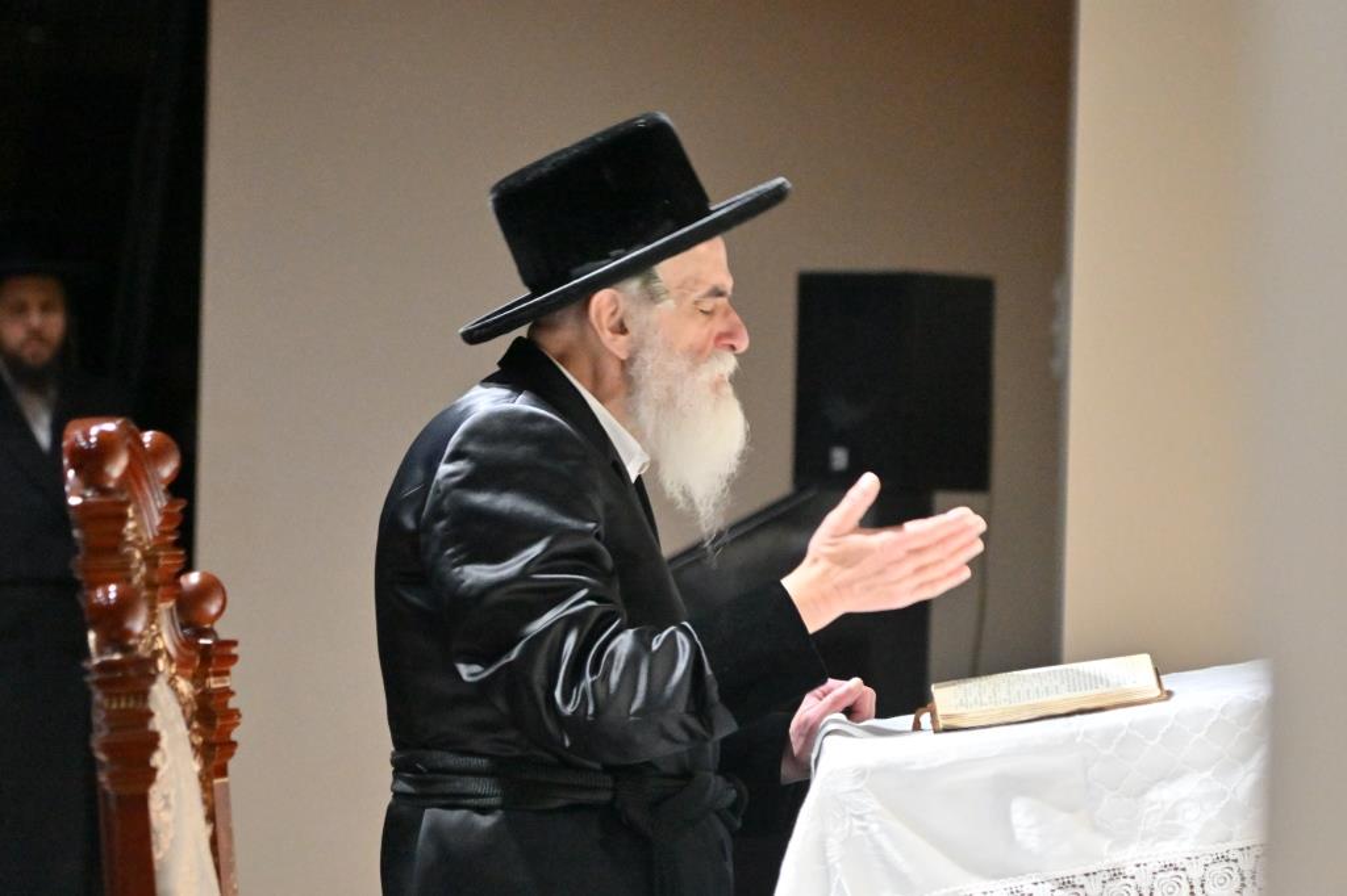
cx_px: 674
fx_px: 6732
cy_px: 448
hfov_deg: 11.4
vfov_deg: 7.6
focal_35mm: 180
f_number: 4
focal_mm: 120
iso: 3200
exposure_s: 1/100
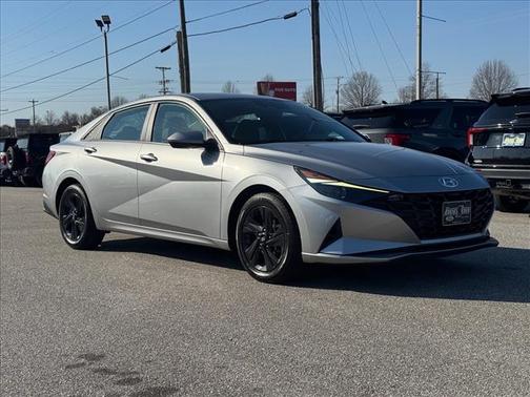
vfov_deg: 30.3
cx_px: 265
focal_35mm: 48
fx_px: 735
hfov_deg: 39.7
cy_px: 198
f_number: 1.78
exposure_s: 1/7092
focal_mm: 6.76
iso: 64
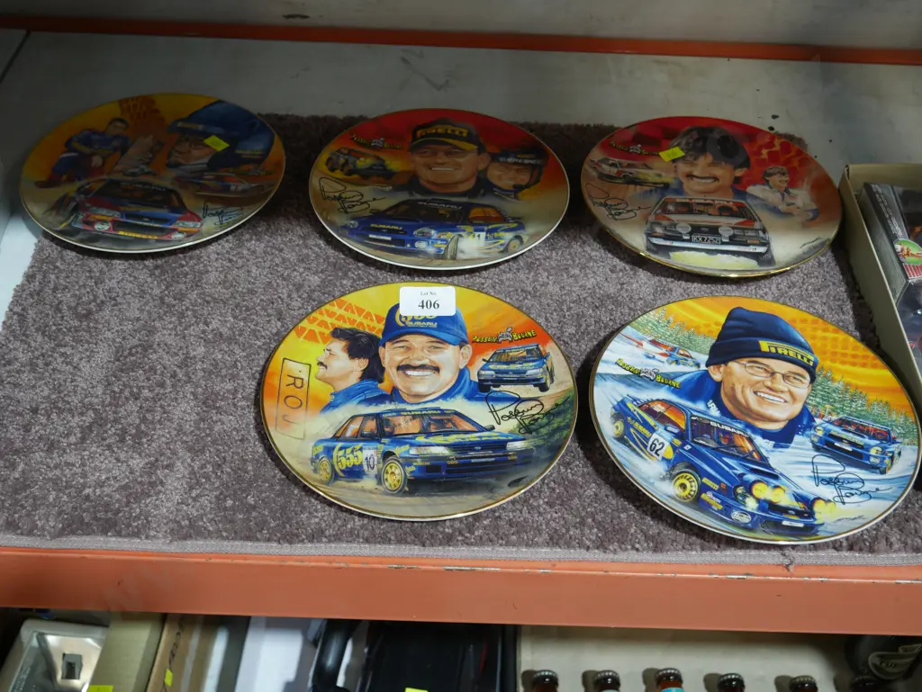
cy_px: 346
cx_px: 461
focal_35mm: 40
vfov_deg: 36.0
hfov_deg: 46.8
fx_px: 1066
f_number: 4.5
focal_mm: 20
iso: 500
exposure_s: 1/60
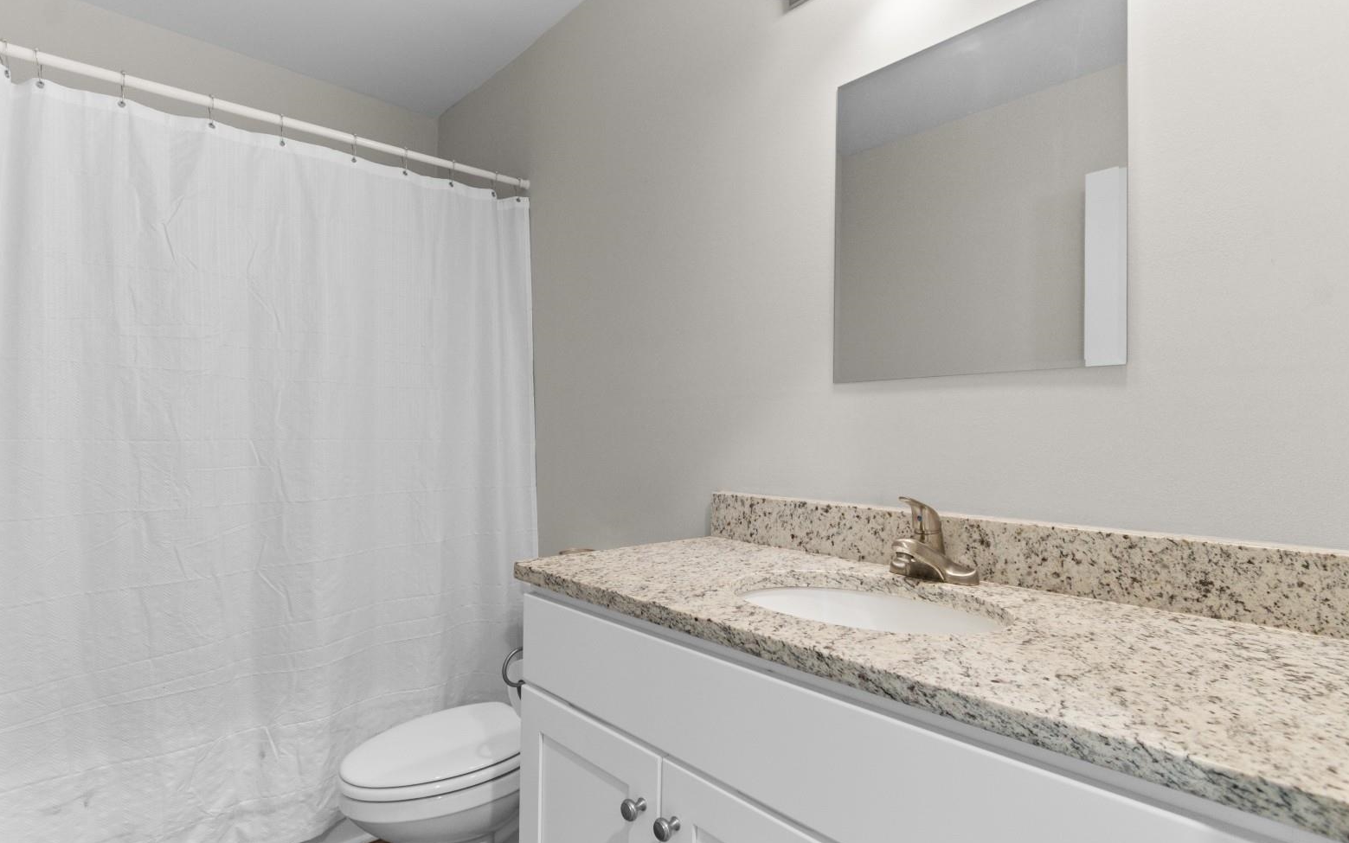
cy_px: 435
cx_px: 657
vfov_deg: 65.0
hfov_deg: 91.1
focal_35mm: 18
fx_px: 662
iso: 100
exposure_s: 1/1.25
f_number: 4.8
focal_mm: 11.5
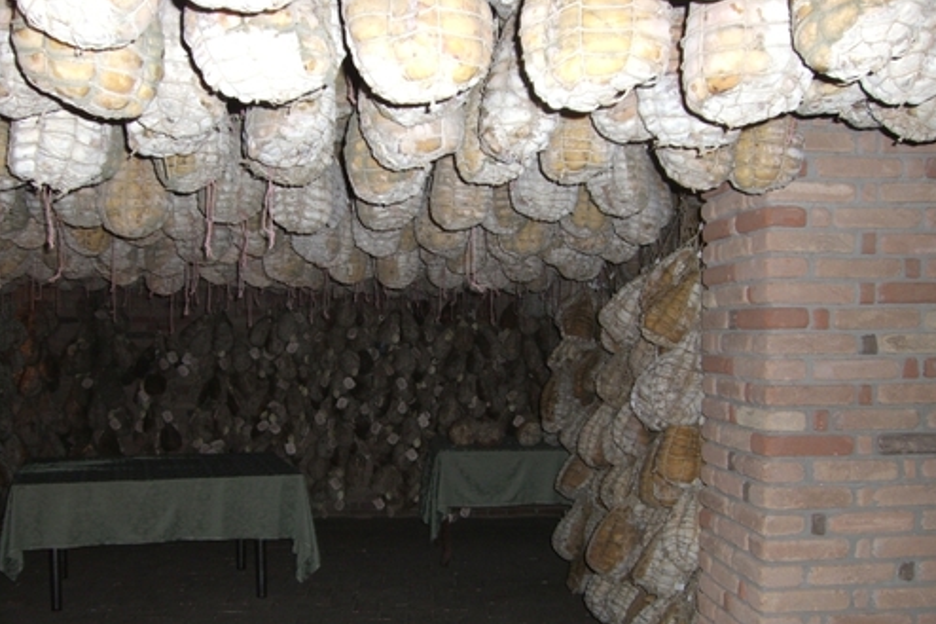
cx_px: 472
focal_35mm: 40
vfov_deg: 33.3
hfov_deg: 48.5
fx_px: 1040
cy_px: 352
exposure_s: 1/60
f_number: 2.7
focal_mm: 6.2
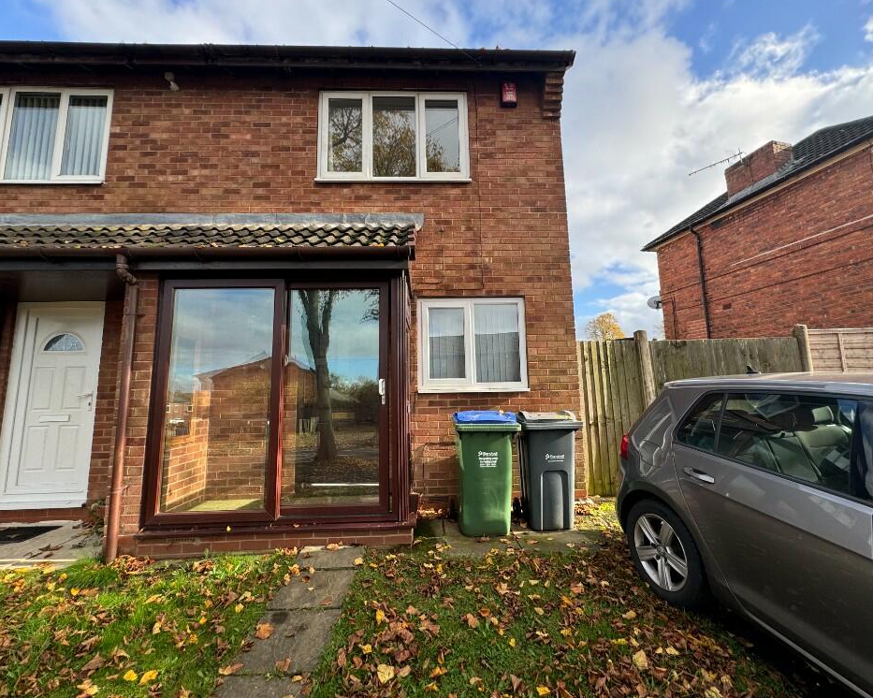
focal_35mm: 15
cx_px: 444
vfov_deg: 84.0
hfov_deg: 96.8
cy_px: 346
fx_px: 387
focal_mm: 2.22
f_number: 2.2
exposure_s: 1/366
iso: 40
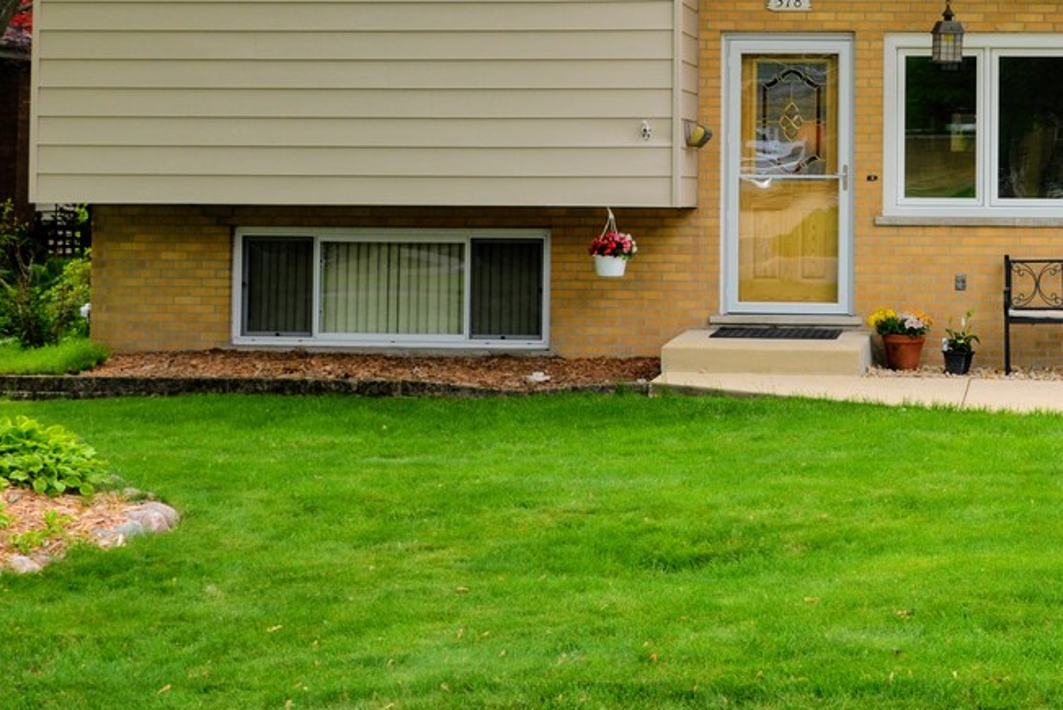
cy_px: 82
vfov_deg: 17.5
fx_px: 2275
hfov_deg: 25.7
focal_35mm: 77
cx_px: 895
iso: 200
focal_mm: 31
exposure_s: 1/200
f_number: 7.1
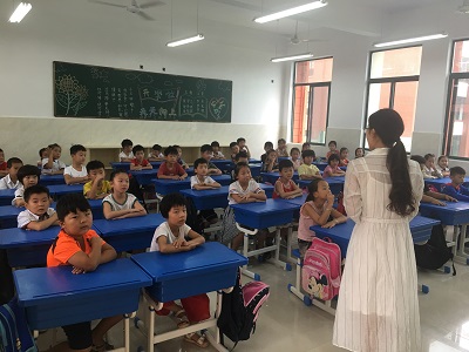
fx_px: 393
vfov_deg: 48.2
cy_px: 176
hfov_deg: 61.7
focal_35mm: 29
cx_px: 234
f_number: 2.2
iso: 40
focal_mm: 4.15
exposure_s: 1/33
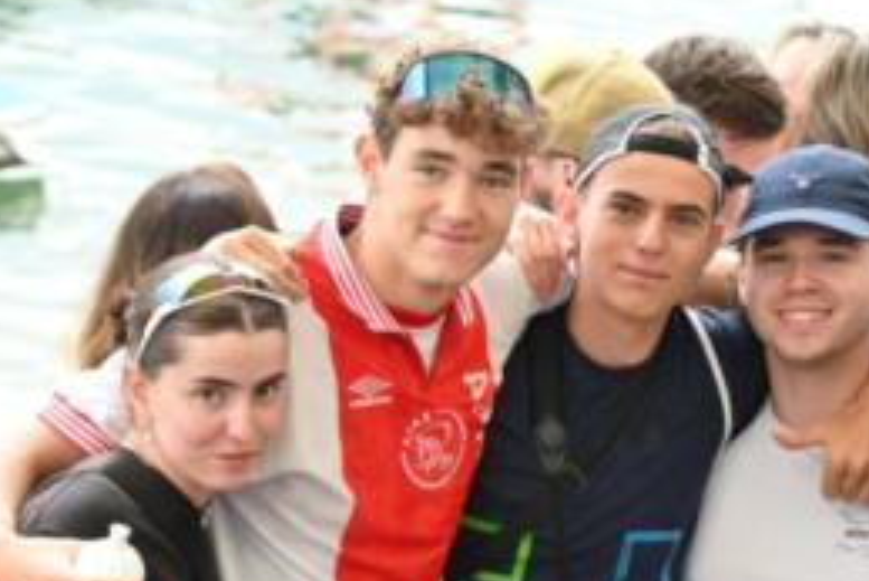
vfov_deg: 5.9
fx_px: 5603
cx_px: 651
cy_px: 410
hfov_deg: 8.9
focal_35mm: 232
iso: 720
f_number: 6.3
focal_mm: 120
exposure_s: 1/125
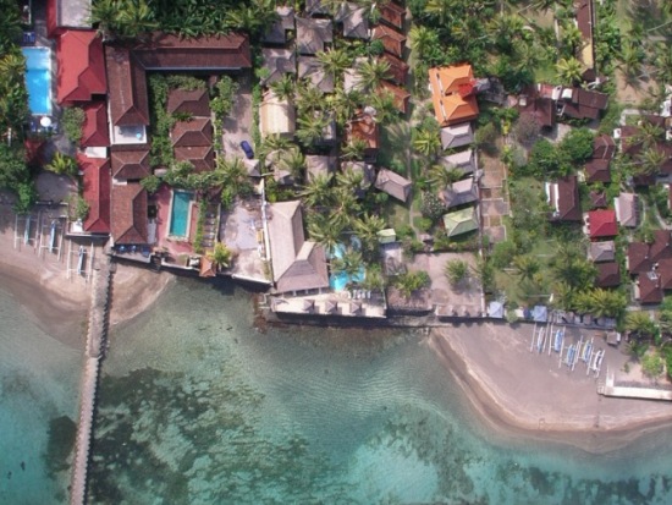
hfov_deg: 50.1
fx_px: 719
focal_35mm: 37
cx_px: 336
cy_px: 252
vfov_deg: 38.7
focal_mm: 5.7
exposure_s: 1/100
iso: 50
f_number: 6.9
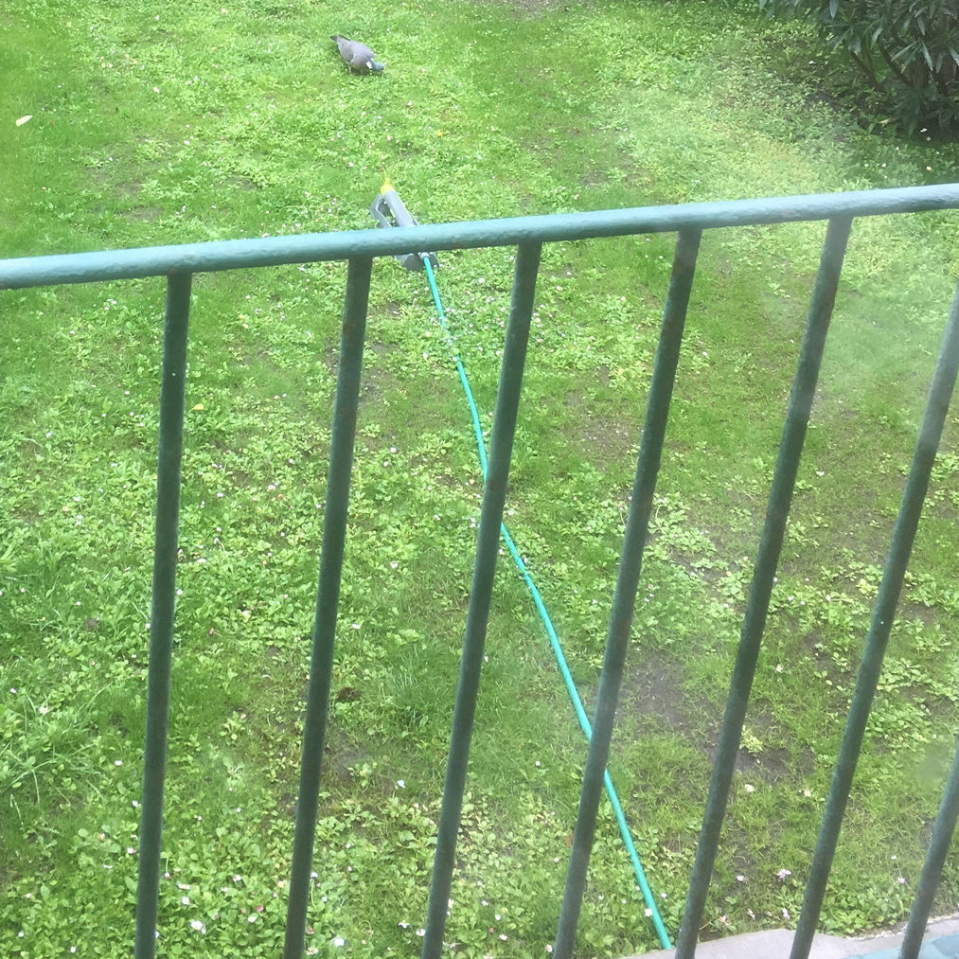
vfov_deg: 30.2
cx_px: 295
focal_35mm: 54
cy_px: 85
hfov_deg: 31.3
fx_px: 1693
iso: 25
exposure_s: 1/160
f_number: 2.2
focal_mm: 4.15
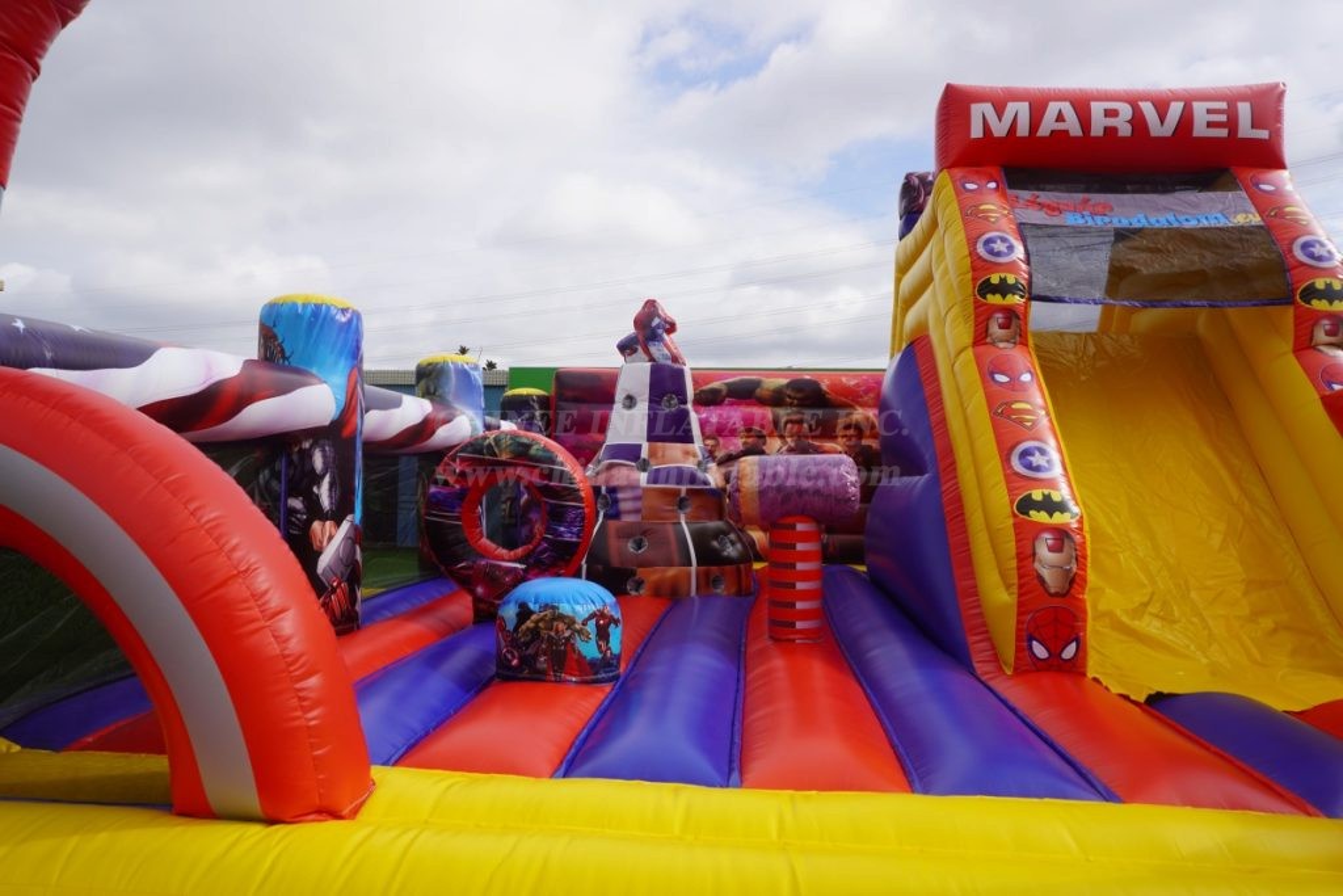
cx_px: 672
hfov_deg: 73.7
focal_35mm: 24
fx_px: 895
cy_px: 448
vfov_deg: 53.1
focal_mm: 16
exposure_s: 1/200
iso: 100
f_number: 10
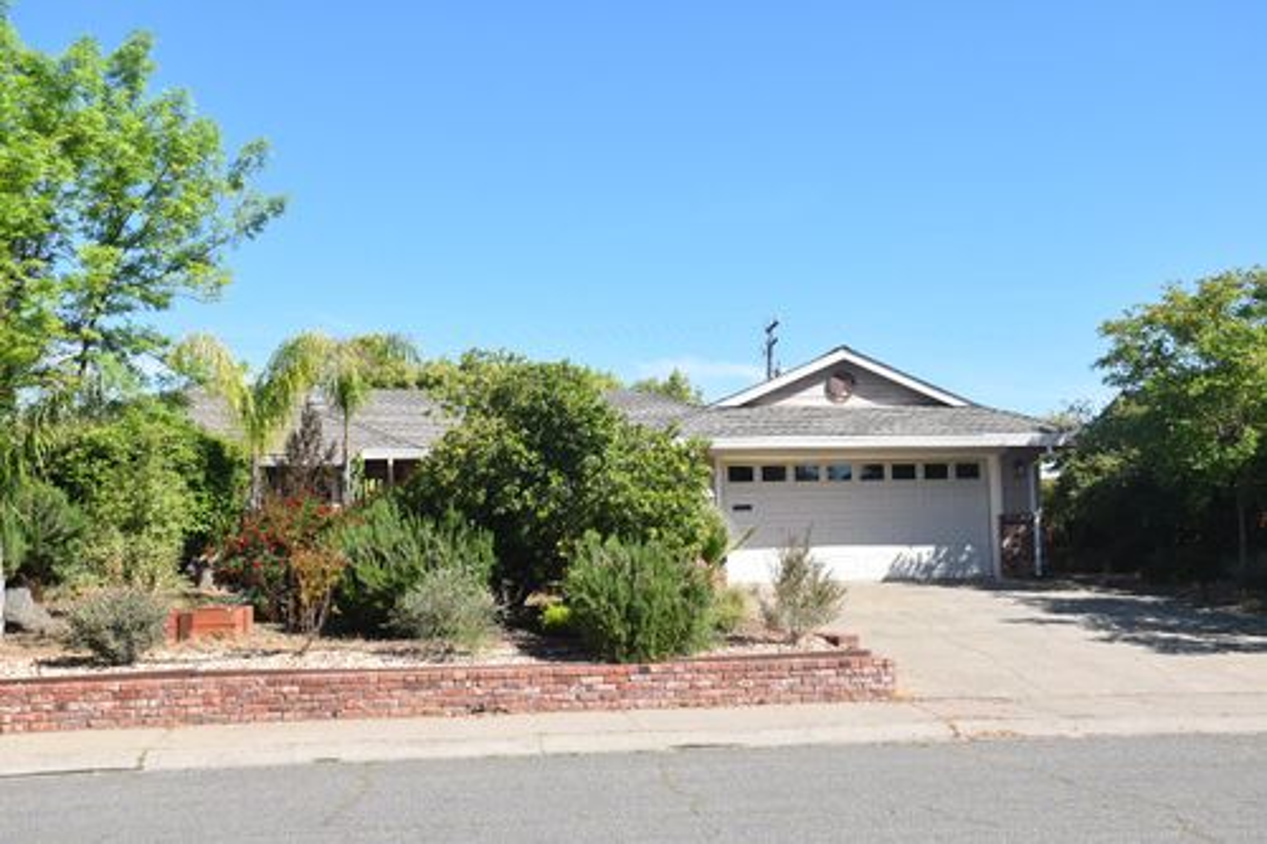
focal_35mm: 39
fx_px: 1372
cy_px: 422
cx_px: 634
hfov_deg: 49.6
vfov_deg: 34.2
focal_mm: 26
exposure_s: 1/320
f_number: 9
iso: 200
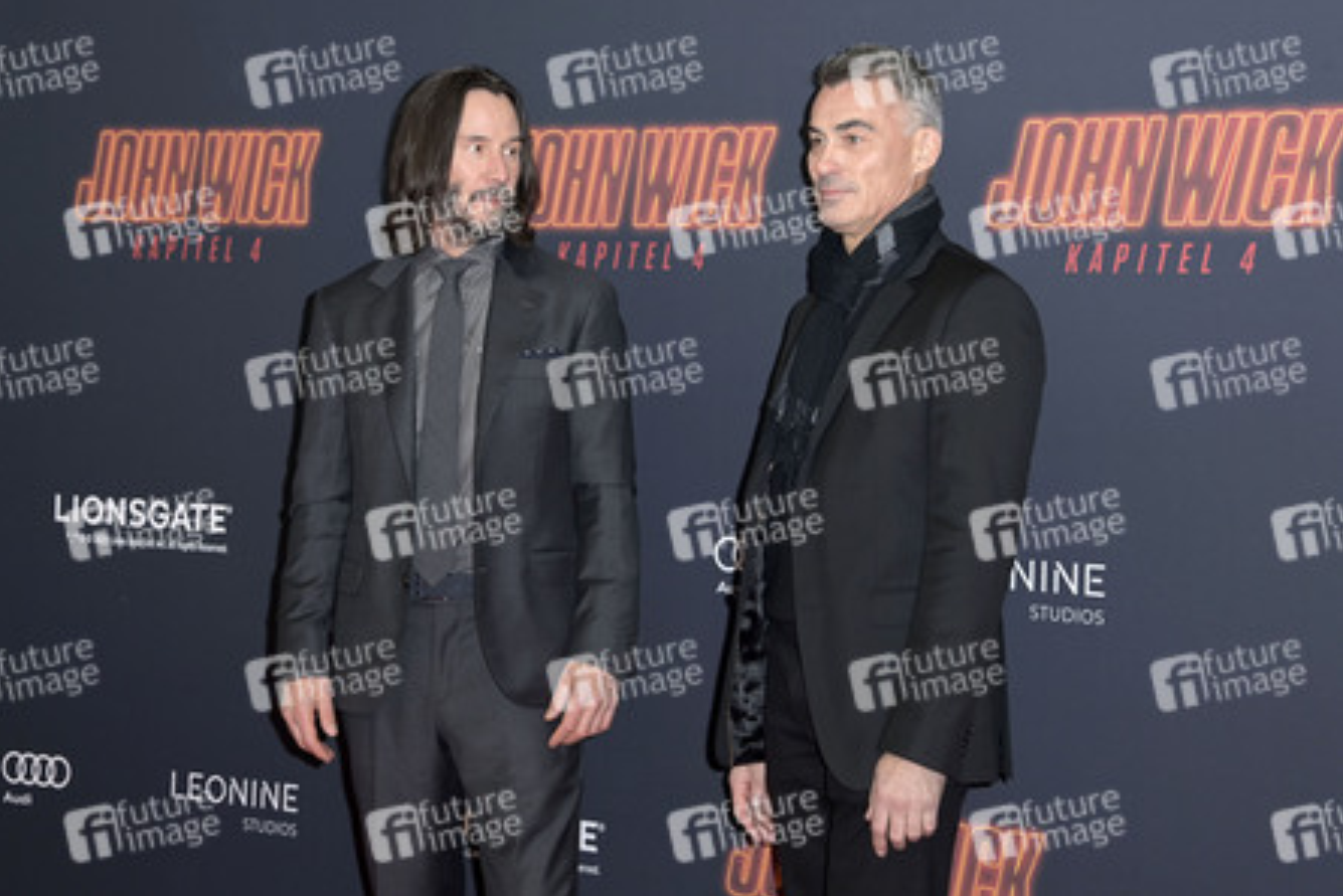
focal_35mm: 79
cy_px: 450
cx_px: 665
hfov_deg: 25.7
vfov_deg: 17.3
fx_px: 2948
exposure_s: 1/250
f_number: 5.6
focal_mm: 78
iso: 640
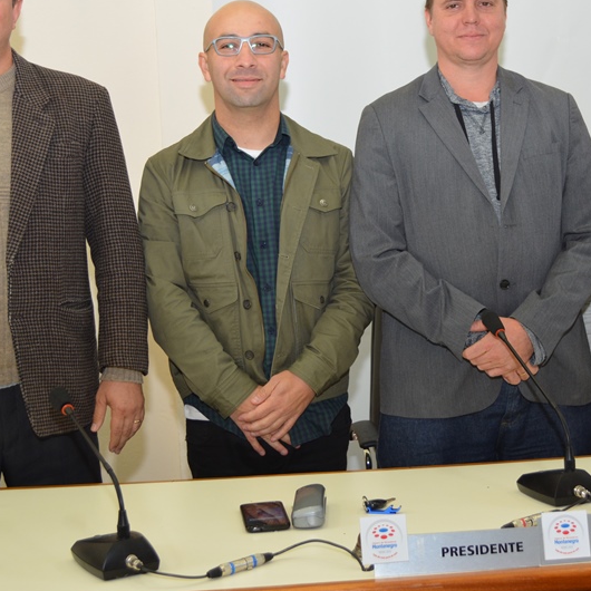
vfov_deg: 26.8
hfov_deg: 26.8
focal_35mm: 64
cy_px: 230
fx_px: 1236
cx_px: 347
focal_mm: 26
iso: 560
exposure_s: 1/60
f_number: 4.2
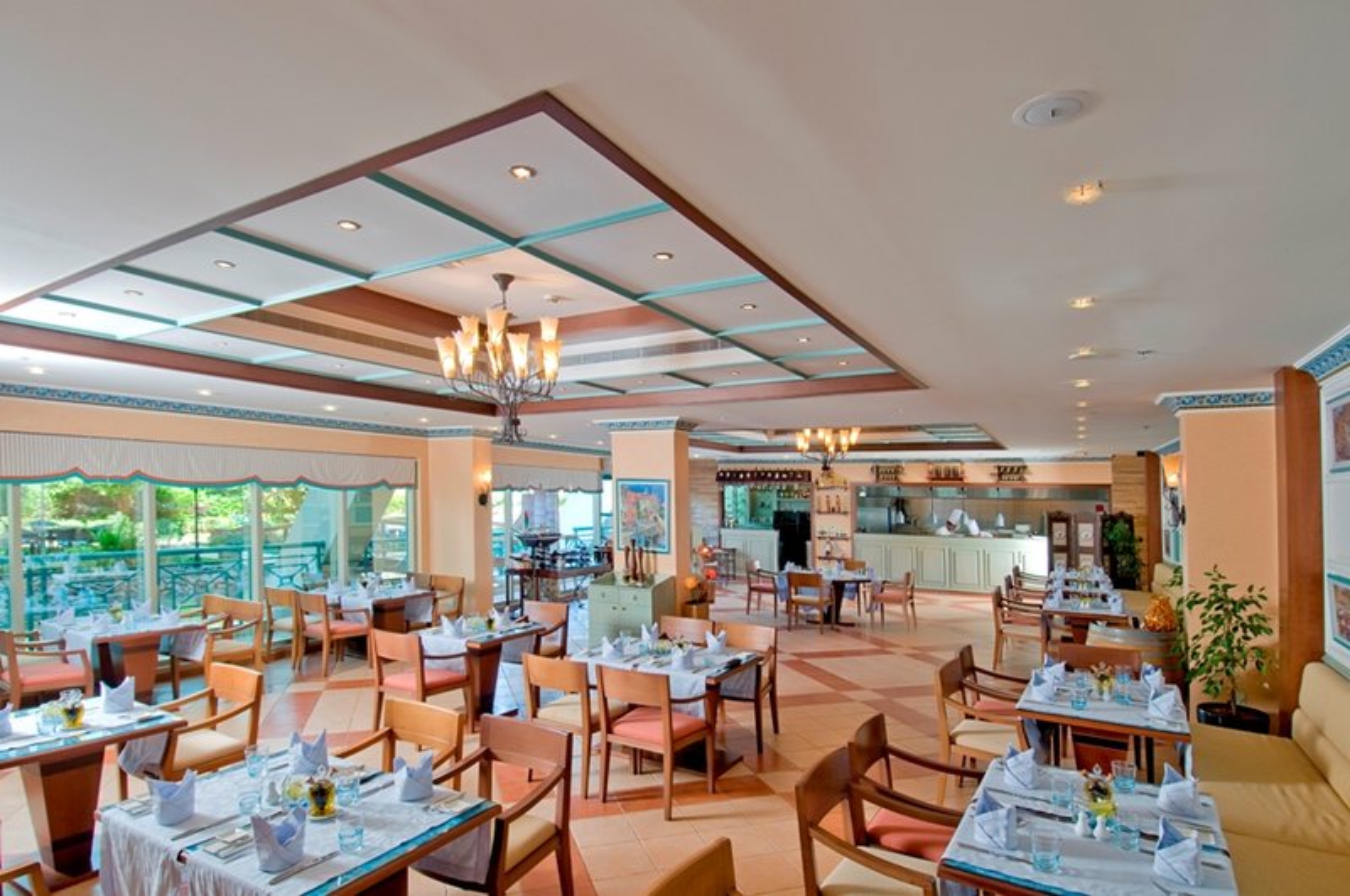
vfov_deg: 67.2
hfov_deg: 90.1
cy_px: 448
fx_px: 674
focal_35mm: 18
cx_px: 675
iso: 200
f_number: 7.1
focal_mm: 12
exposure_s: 1/20
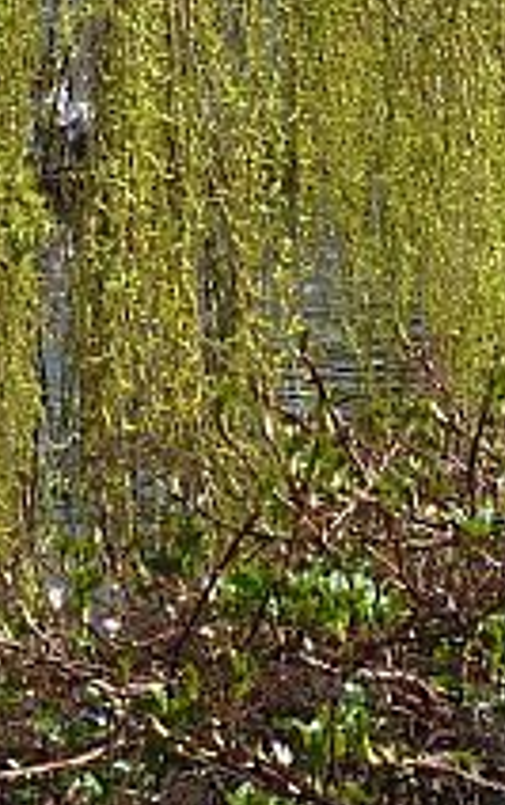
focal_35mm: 189
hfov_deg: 6.9
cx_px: 494
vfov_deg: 10.7
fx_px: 4151
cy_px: -334
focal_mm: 6.1
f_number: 4
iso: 80
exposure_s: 1/400
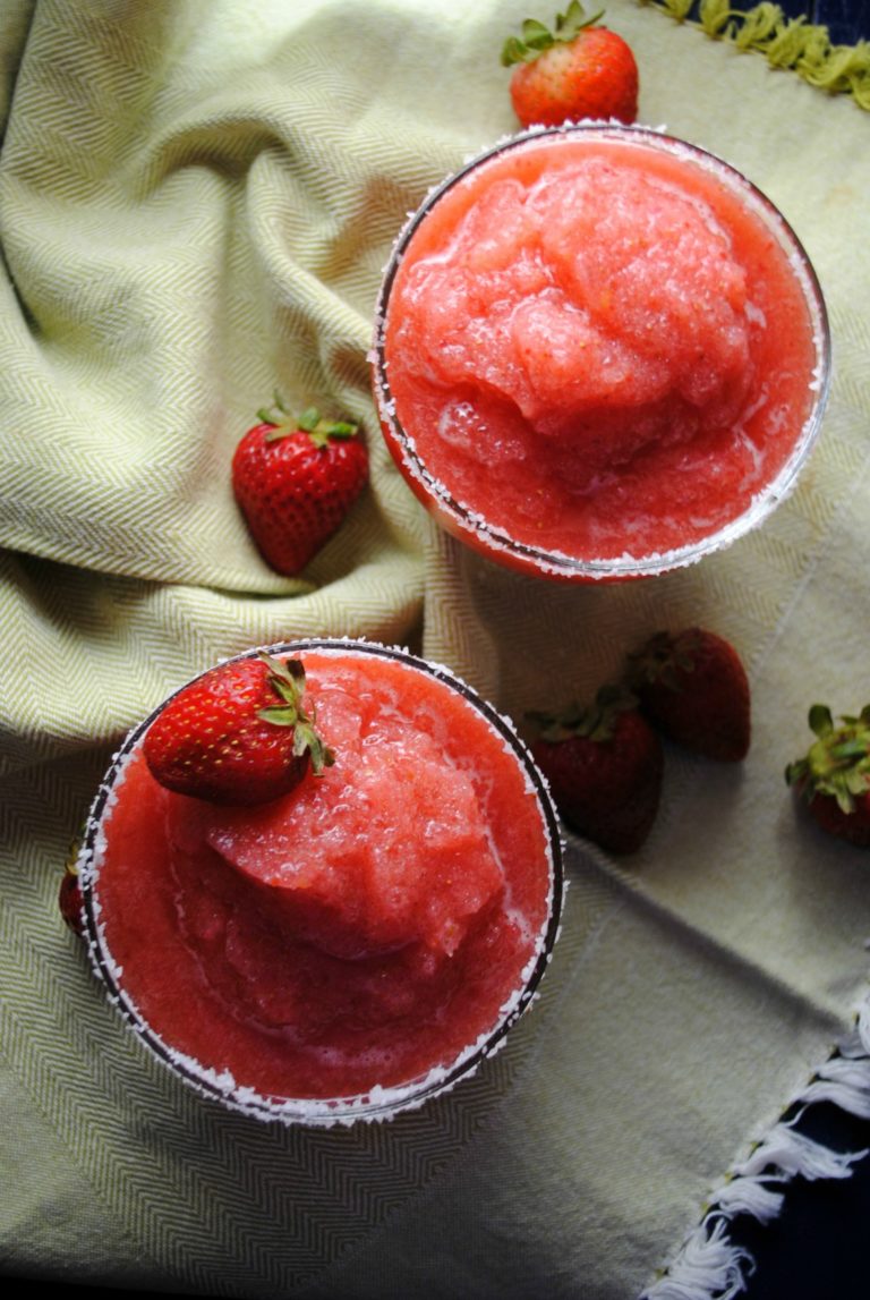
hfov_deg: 37.0
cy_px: 650
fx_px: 1301
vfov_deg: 53.1
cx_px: 435
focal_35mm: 36
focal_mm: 24
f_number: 4
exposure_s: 1/30
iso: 200
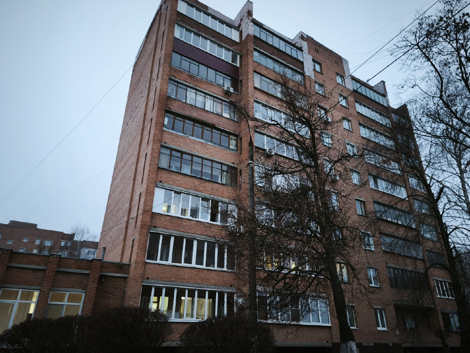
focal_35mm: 23
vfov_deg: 58.9
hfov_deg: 73.9
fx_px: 312
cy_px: 176
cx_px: 235
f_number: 1.7
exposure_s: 1/50
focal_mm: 5.35
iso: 400
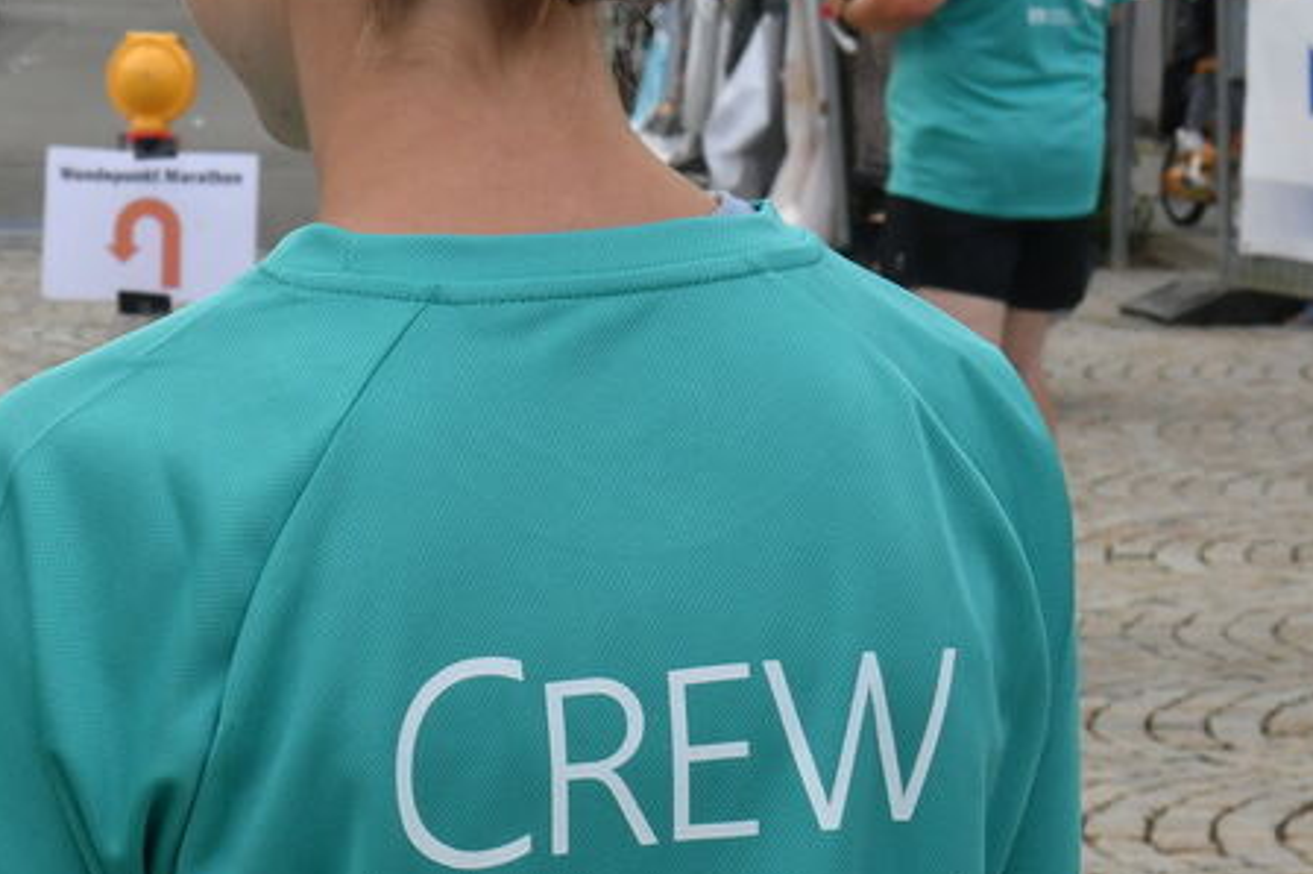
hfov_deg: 10.4
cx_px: -413
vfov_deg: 7.1
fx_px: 7034
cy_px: 543
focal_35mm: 193
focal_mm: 48
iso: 400
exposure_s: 1/250
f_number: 10
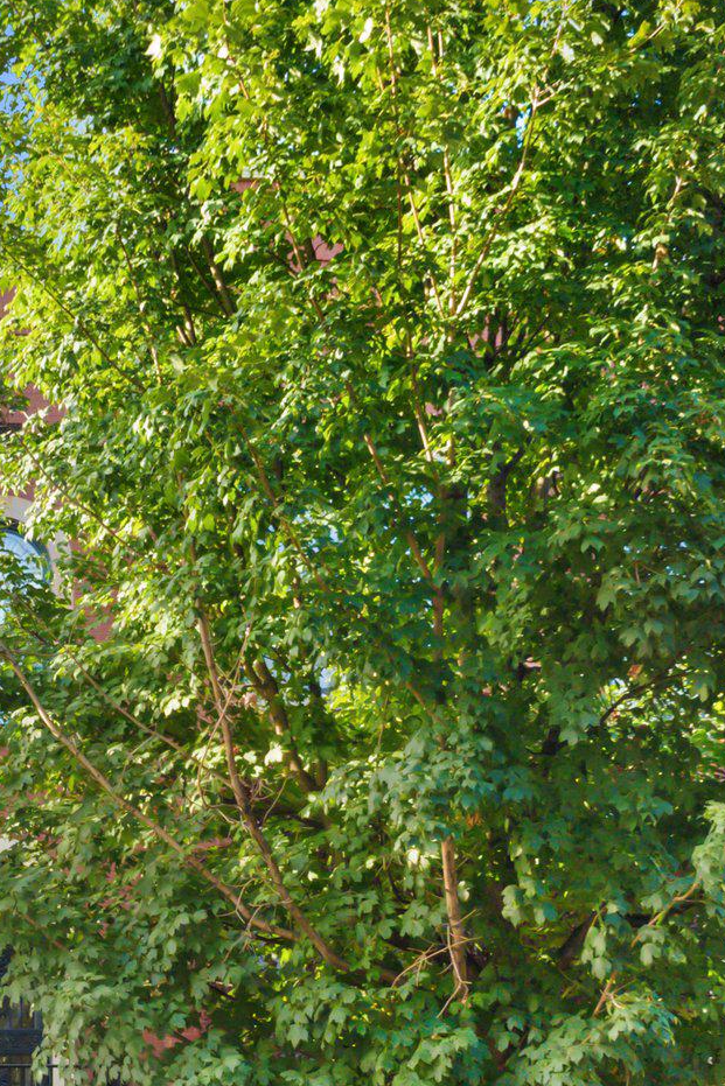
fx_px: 1993
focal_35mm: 66
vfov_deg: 30.2
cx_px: -83
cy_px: 744
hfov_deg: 19.7
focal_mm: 20
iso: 800
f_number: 8
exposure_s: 1/100
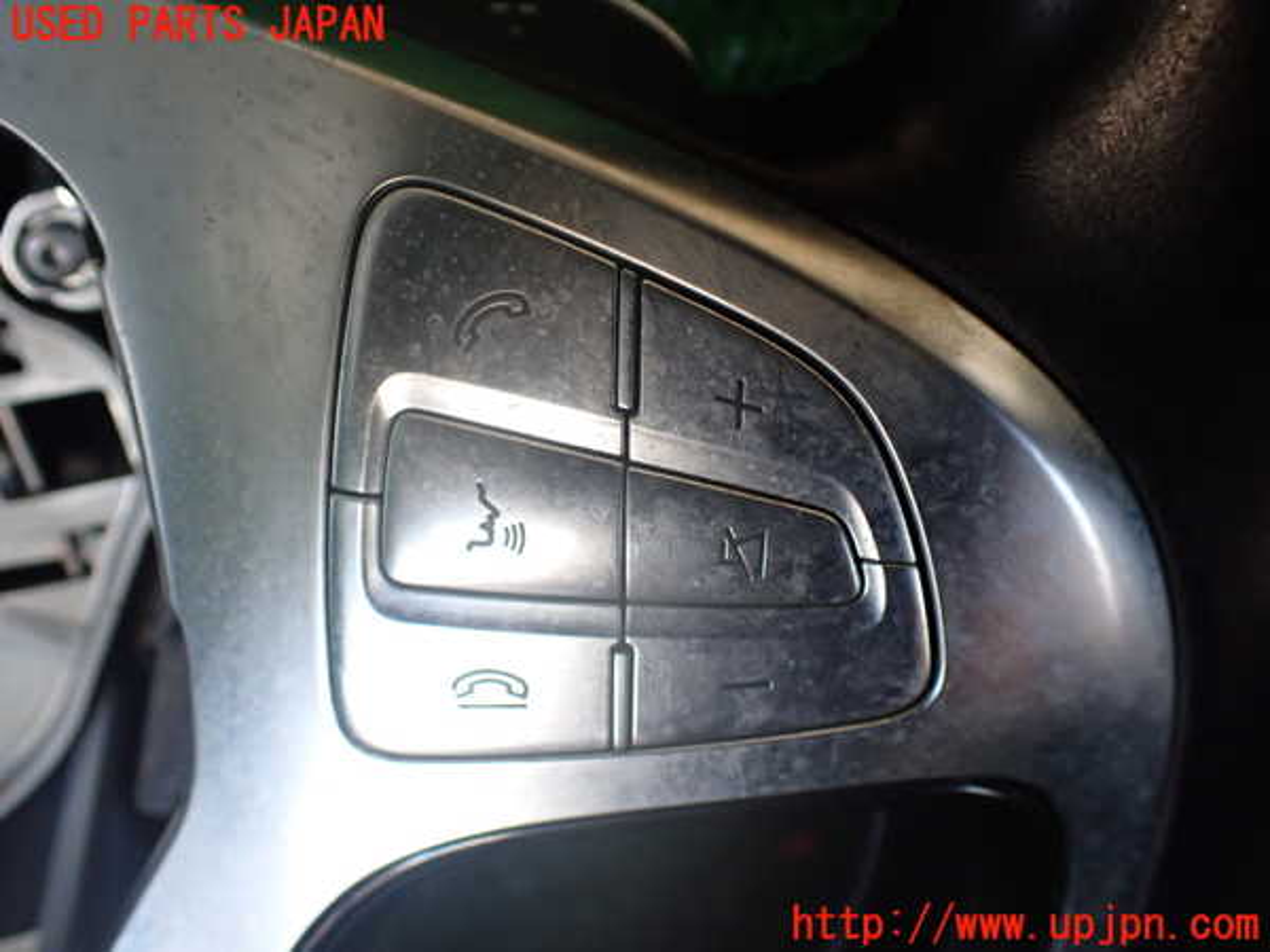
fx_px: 1101
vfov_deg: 46.8
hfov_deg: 60.0
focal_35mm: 30
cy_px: 476
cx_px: 635
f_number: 2.3
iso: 400
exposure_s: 1/125
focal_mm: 5.4
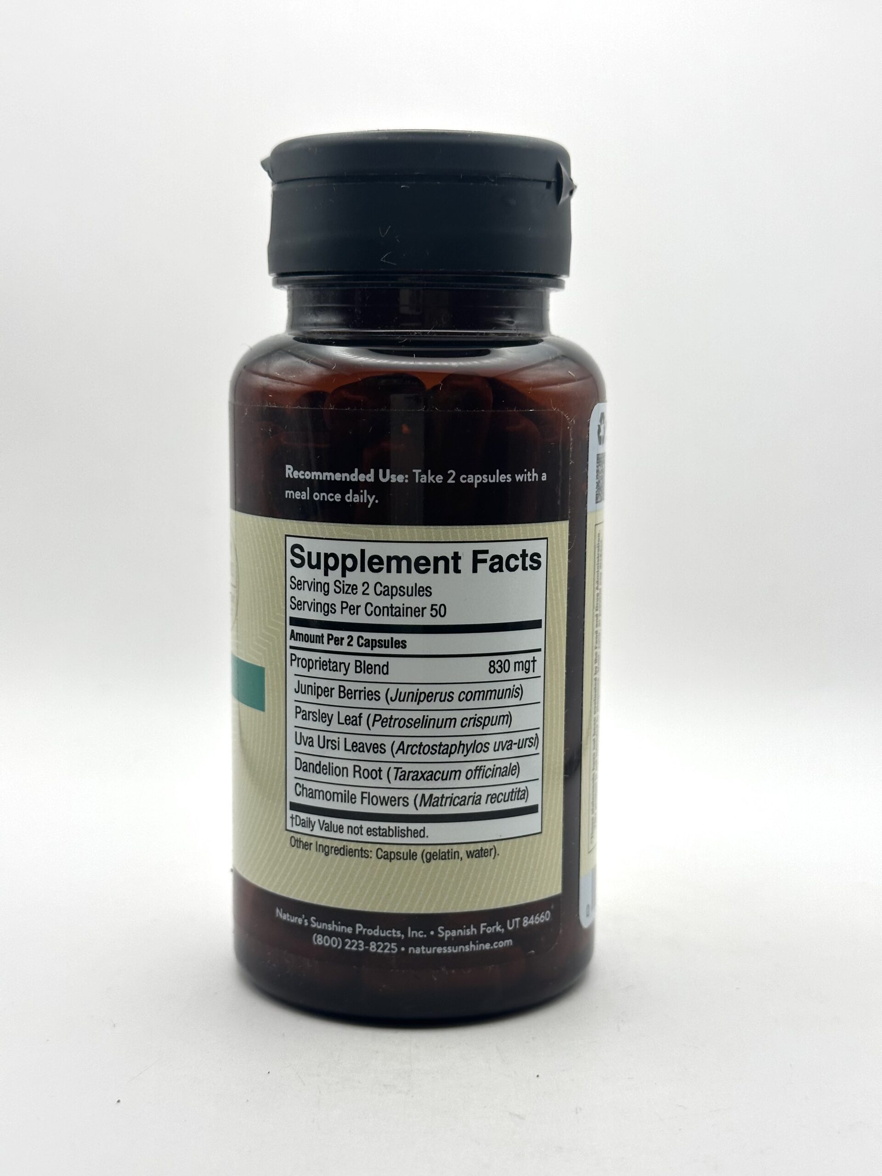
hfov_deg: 30.3
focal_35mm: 48
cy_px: 588
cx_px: 441
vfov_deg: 39.7
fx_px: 1631
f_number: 1.78
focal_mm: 6.86
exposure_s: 1/315
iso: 64
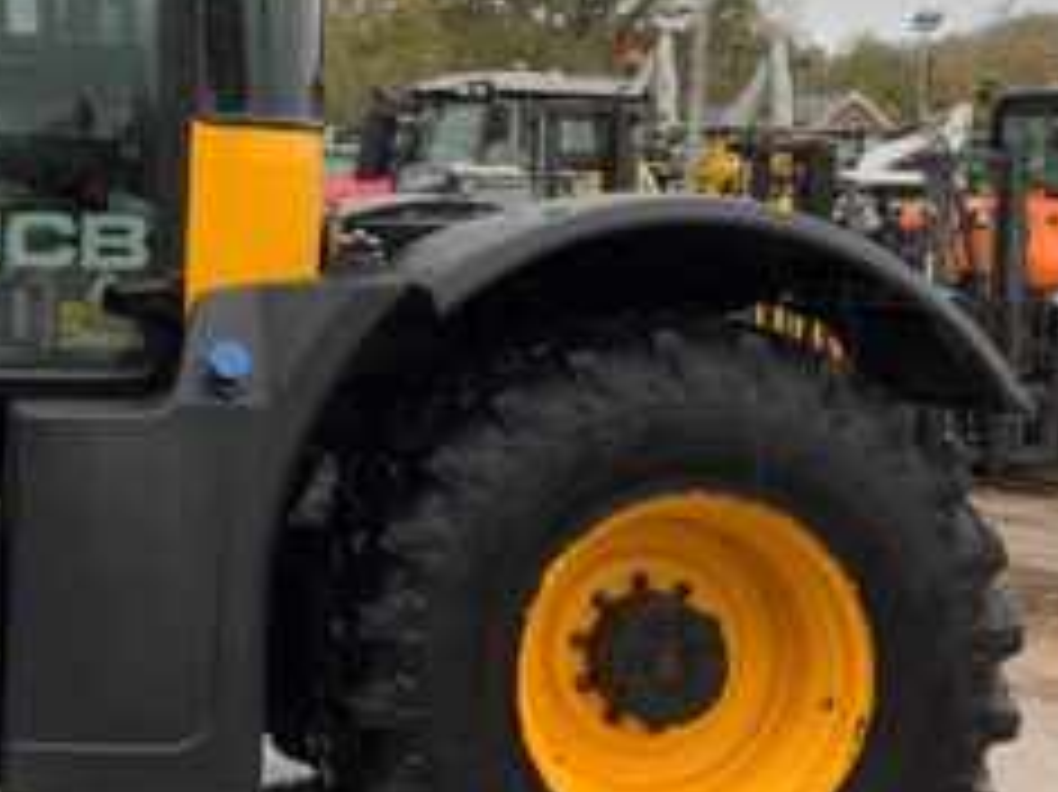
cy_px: 230
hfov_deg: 23.8
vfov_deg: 18.6
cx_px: 36
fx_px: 2413
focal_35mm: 79
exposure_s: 1/122
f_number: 1.8
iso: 25
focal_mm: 3
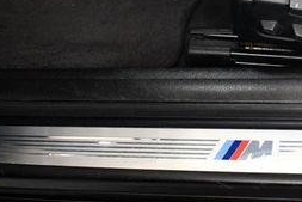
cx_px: 291
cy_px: 87
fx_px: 764
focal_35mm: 91
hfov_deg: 21.7
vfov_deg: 15.0
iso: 2800
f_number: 3.5
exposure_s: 1/125
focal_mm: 18
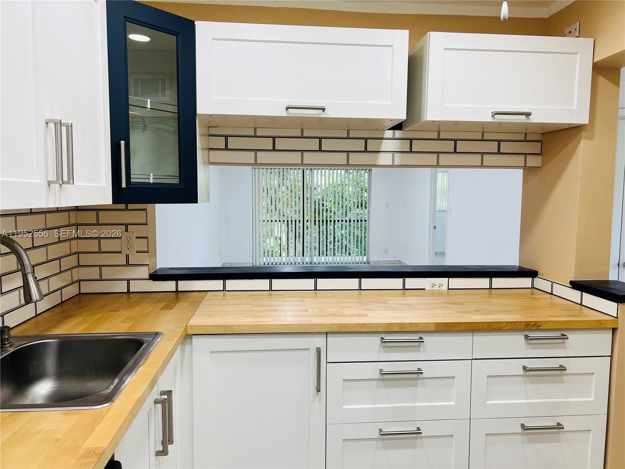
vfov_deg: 53.1
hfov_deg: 67.3
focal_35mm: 26
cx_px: 312
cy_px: 234
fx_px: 469
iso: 50
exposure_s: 1/120
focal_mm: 5.7
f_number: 1.5
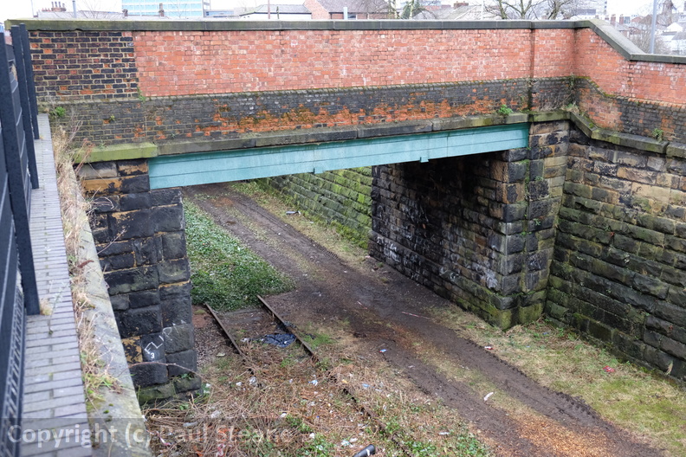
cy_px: 228
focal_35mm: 36
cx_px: 343
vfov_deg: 36.9
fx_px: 686
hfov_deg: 53.1
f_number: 3.6
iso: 1600
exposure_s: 1/180
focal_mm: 24.3
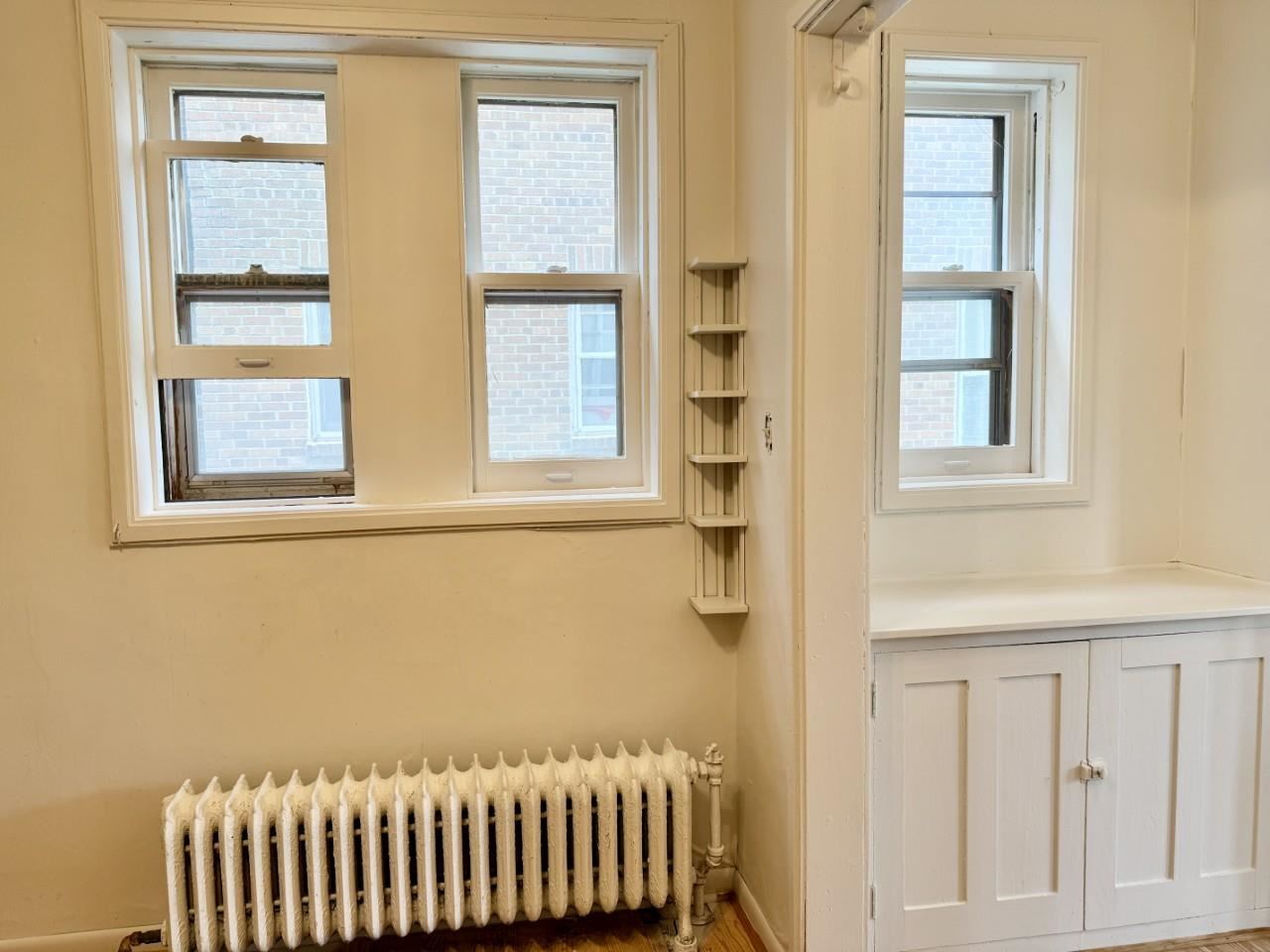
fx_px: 881
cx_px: 635
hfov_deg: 71.6
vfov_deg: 56.8
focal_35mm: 24
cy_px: 476
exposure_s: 1/120
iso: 100
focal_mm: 6.76
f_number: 1.78
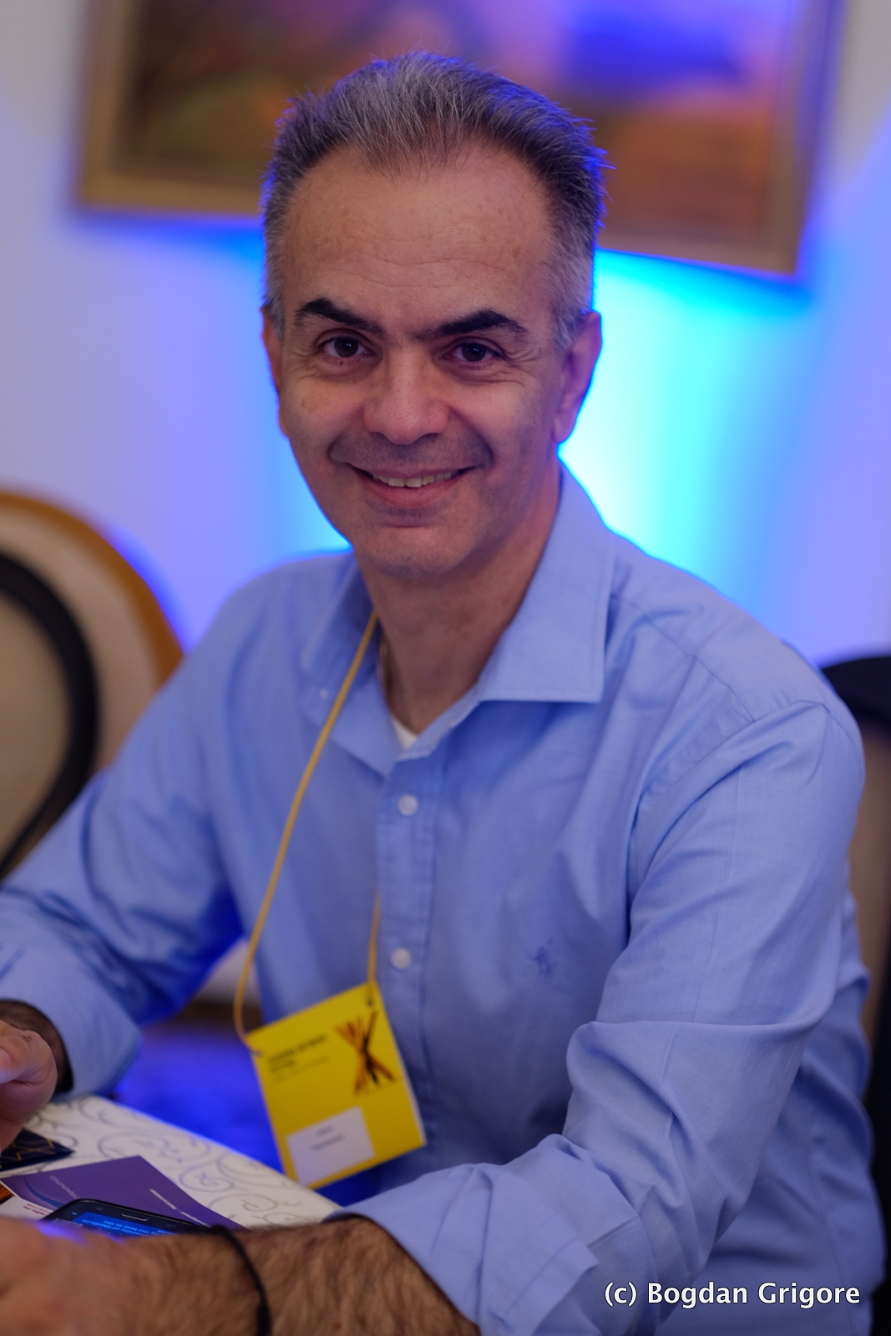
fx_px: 3118
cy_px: 668
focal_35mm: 84
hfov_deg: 16.3
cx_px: 446
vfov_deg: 24.2
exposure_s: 1/60
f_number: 1.2
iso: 250
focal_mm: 56
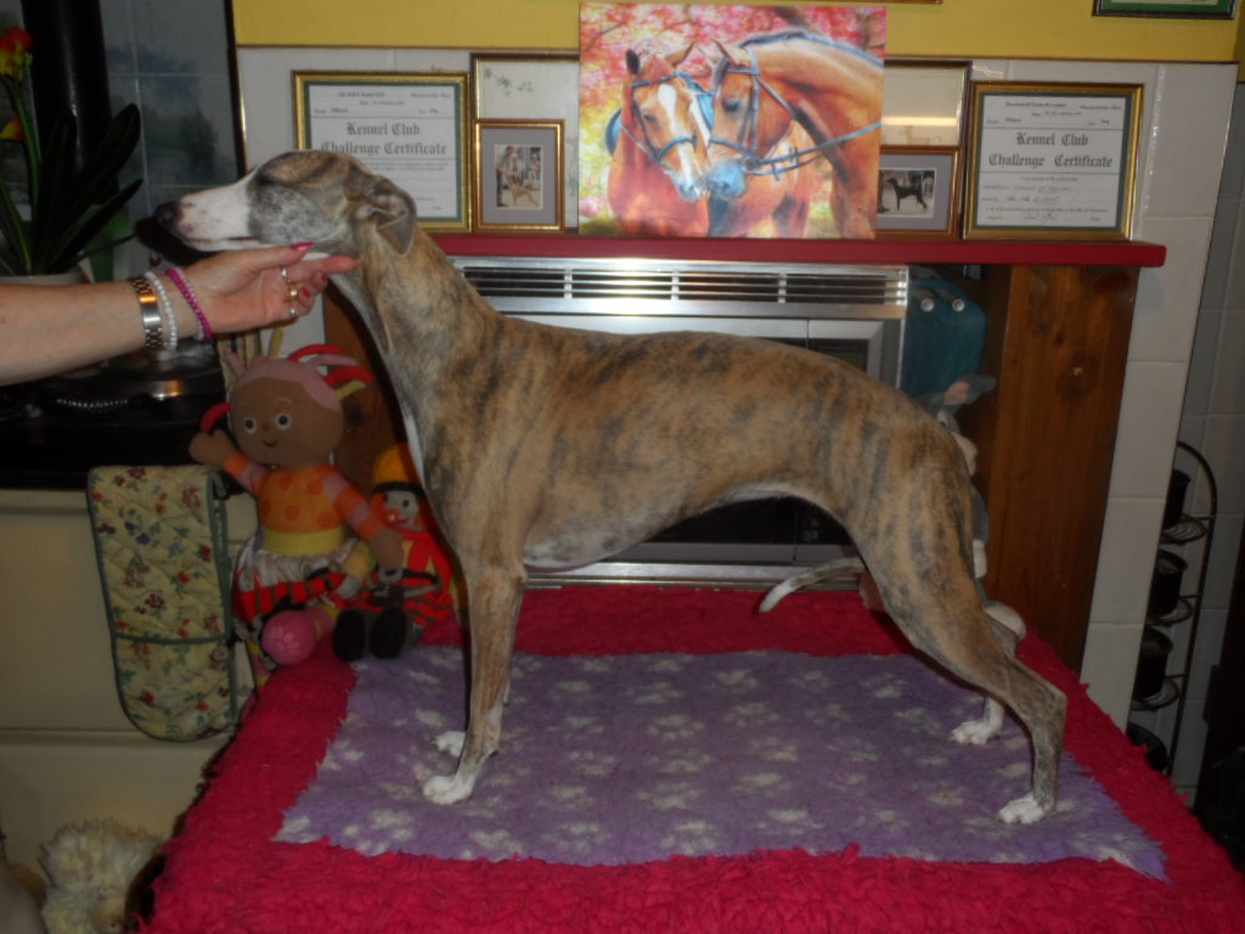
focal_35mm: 32
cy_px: 467
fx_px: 1151
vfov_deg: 44.2
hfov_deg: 56.8
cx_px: 622
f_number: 3.4
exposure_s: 1/45
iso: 100
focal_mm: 5.3
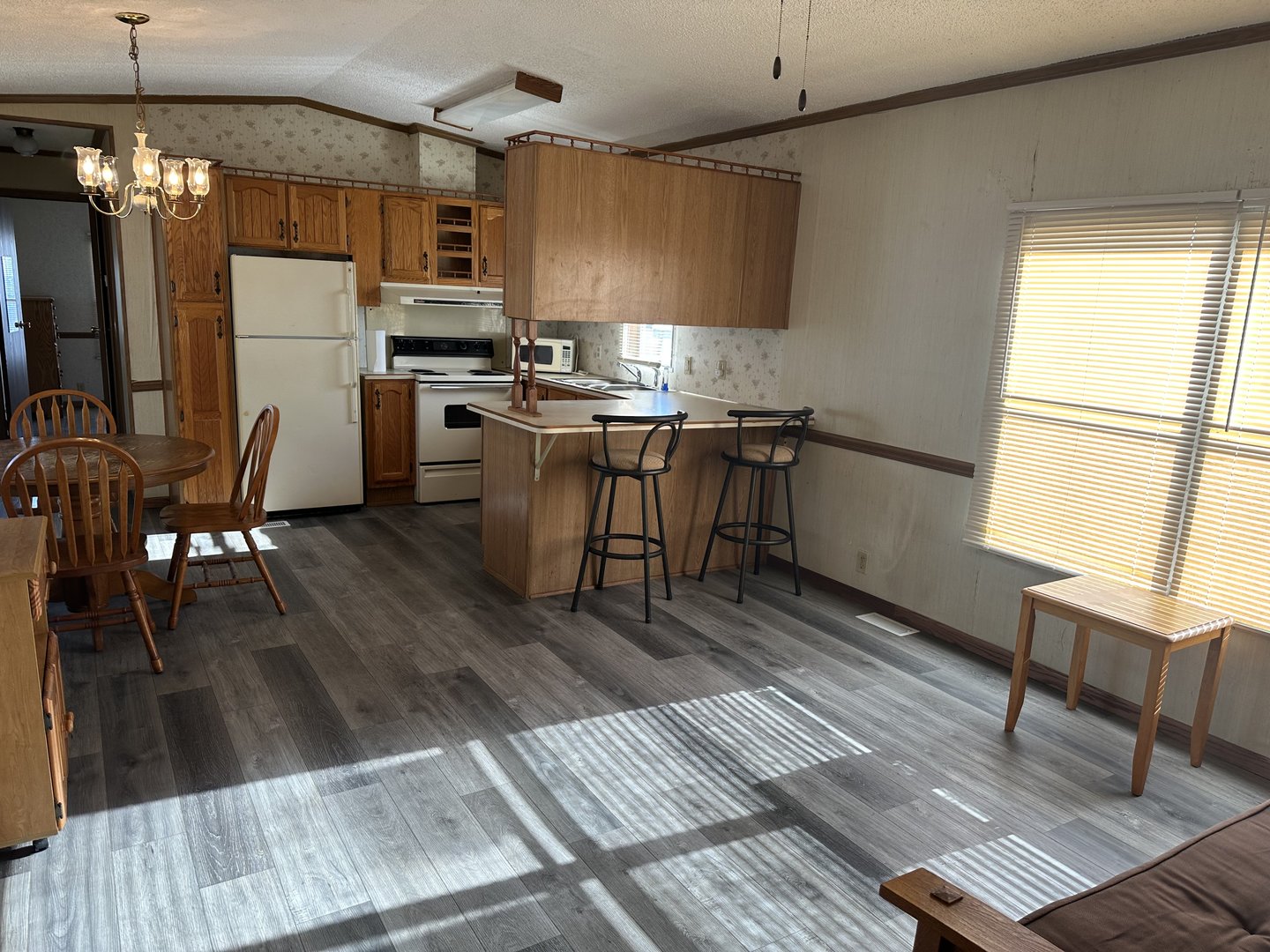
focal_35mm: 24
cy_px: 476
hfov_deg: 71.6
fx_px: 881
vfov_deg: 56.8
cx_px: 635
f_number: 1.78
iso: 80
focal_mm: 6.86
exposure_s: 1/120
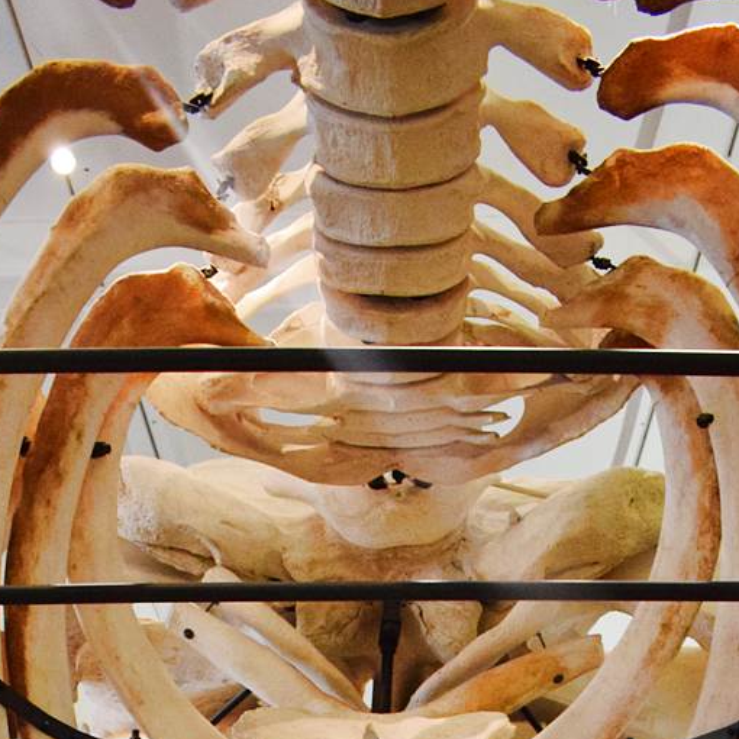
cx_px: 380
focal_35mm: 72
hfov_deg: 24.0
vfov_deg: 20.1
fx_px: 1739
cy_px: 1155
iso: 2500
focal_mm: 18
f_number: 3.5
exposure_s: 1/60
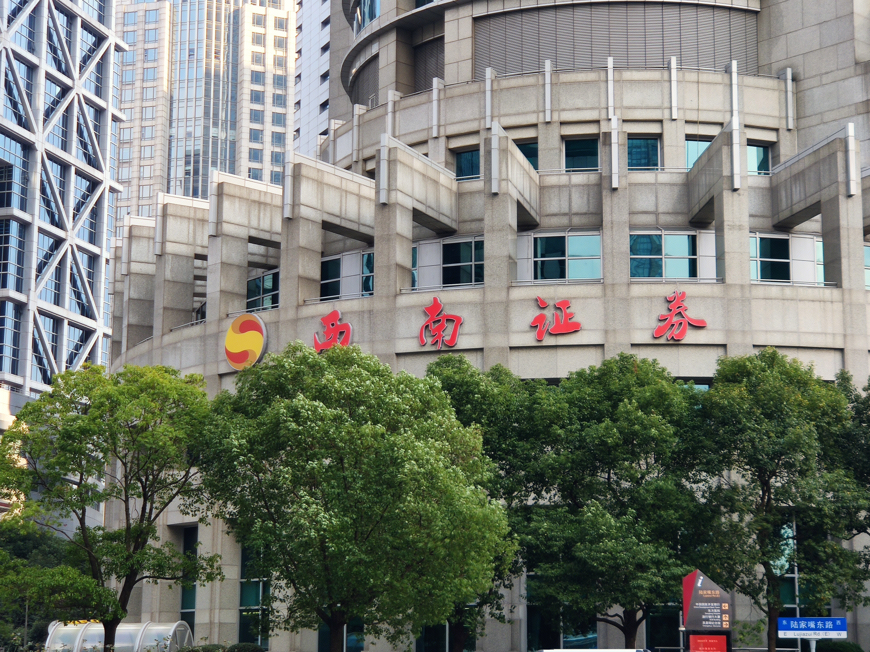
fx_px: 1759
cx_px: 435
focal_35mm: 70
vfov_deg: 21.0
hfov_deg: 27.8
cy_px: 326
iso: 100
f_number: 2.2
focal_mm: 6.22
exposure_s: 1/299
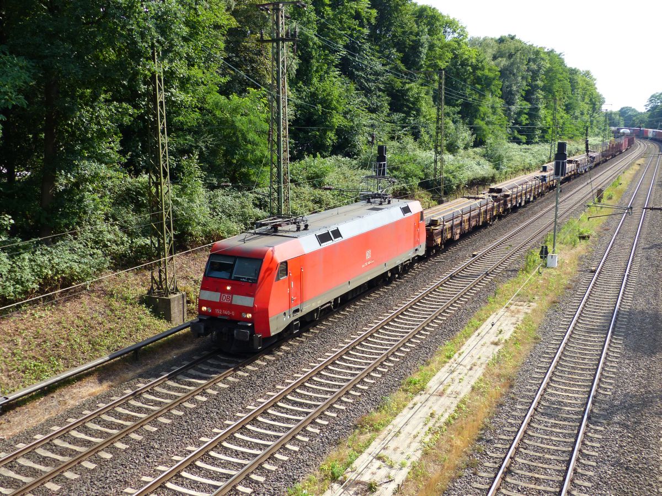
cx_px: 331
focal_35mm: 39
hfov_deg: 47.9
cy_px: 248
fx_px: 746
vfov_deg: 36.8
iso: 100
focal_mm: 7
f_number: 2.8
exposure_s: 1/640
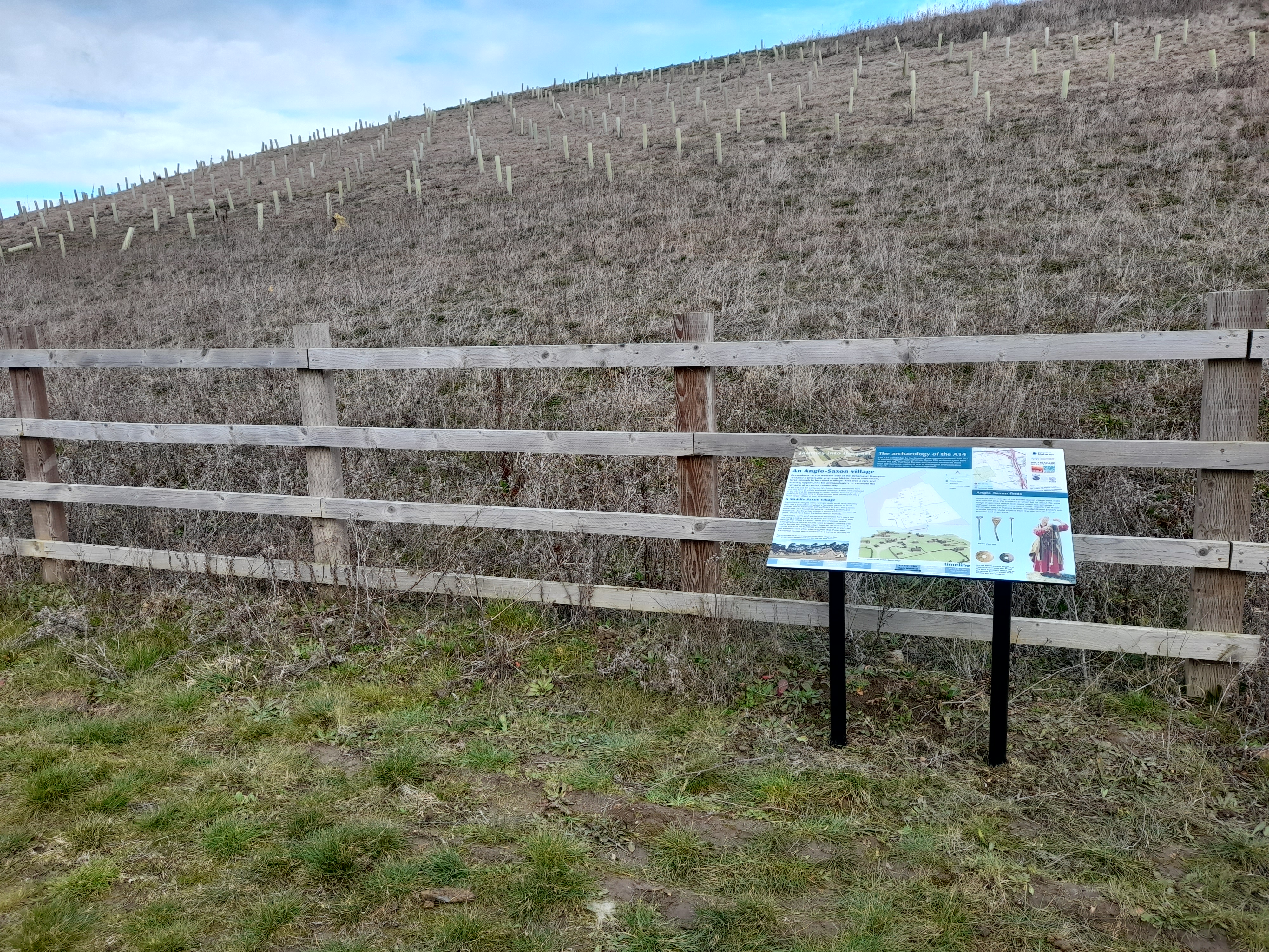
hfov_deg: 69.4
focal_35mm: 25
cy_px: 476
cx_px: 634
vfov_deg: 54.9
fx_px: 916
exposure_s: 1/198
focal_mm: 4.6
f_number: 2
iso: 20
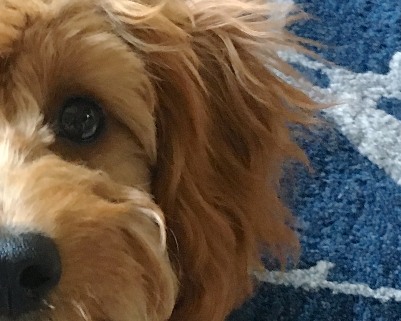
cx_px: -56
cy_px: 289
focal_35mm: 109
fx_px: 1294
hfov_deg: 17.0
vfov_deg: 14.0
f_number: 2.2
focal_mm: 4.15
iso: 200
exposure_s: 1/24
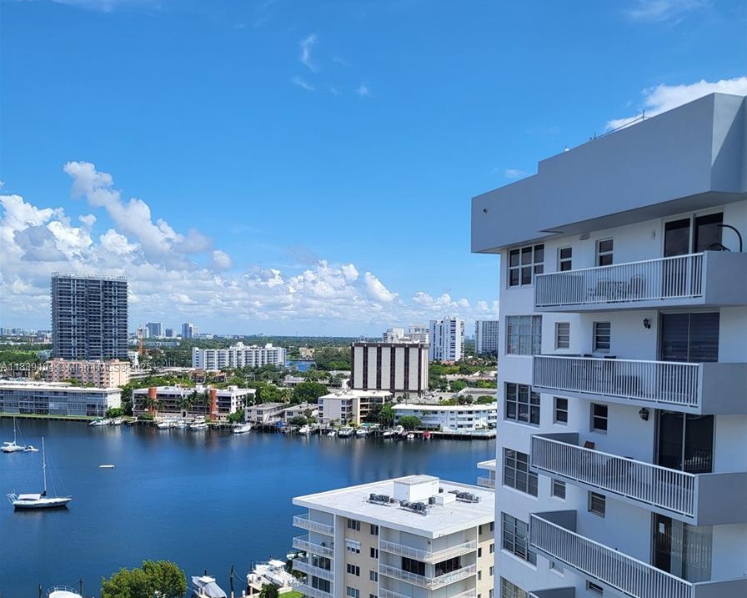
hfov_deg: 52.8
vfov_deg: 43.1
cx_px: 374
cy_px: 368
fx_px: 752
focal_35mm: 34
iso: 40
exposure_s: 1/2470
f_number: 1.8
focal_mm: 5.4
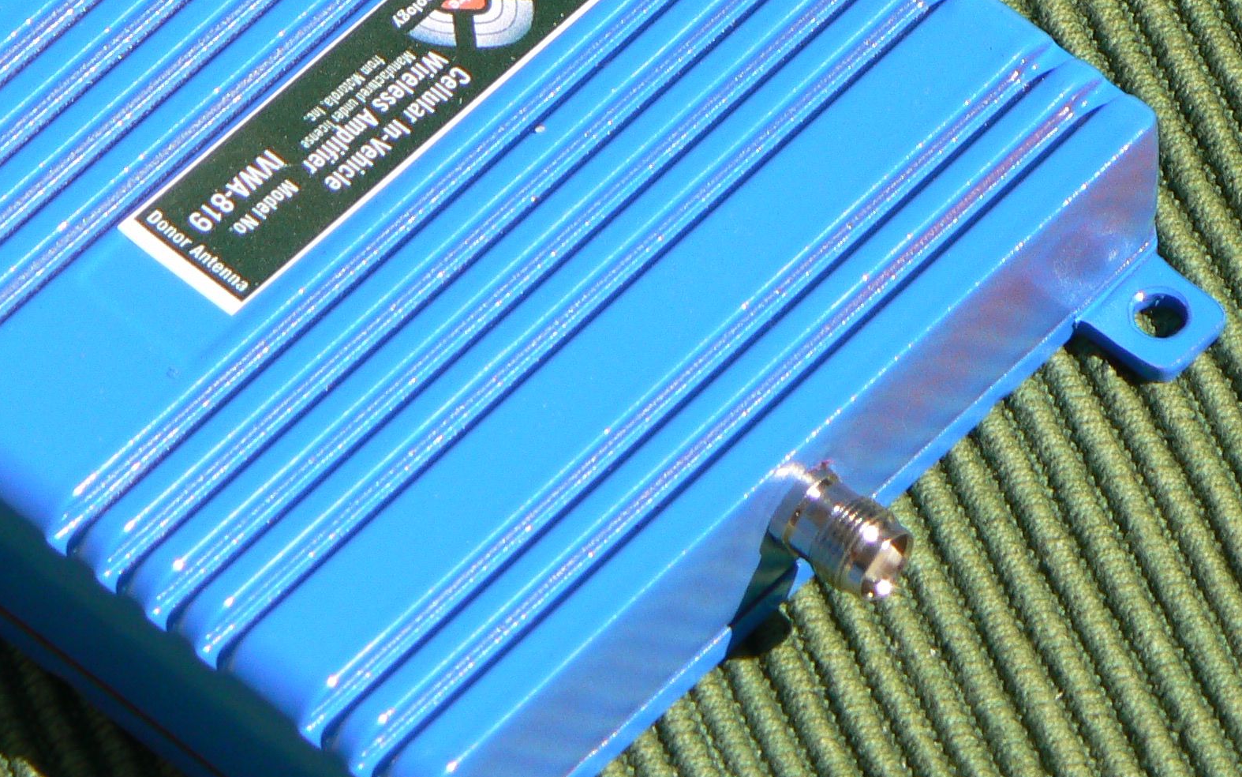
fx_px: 13608
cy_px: 283
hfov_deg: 5.2
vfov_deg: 3.3
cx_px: 466
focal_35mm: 402
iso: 80
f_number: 5.6
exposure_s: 1/320
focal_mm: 35.4
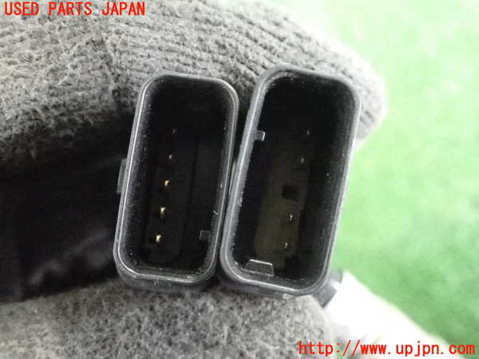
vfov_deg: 32.9
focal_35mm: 44
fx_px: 609
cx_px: 240
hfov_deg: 42.9
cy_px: 180
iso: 8000
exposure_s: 1/125
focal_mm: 7.84
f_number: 2.9
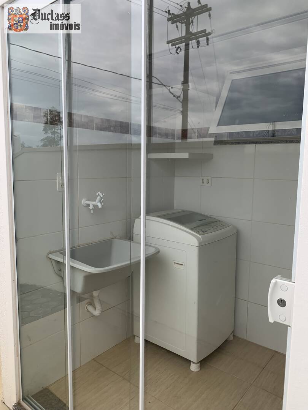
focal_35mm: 26
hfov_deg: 53.1
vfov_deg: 67.3
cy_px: 205
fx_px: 308
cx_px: 154
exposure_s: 1/160
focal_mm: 4.25
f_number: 1.8
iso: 25
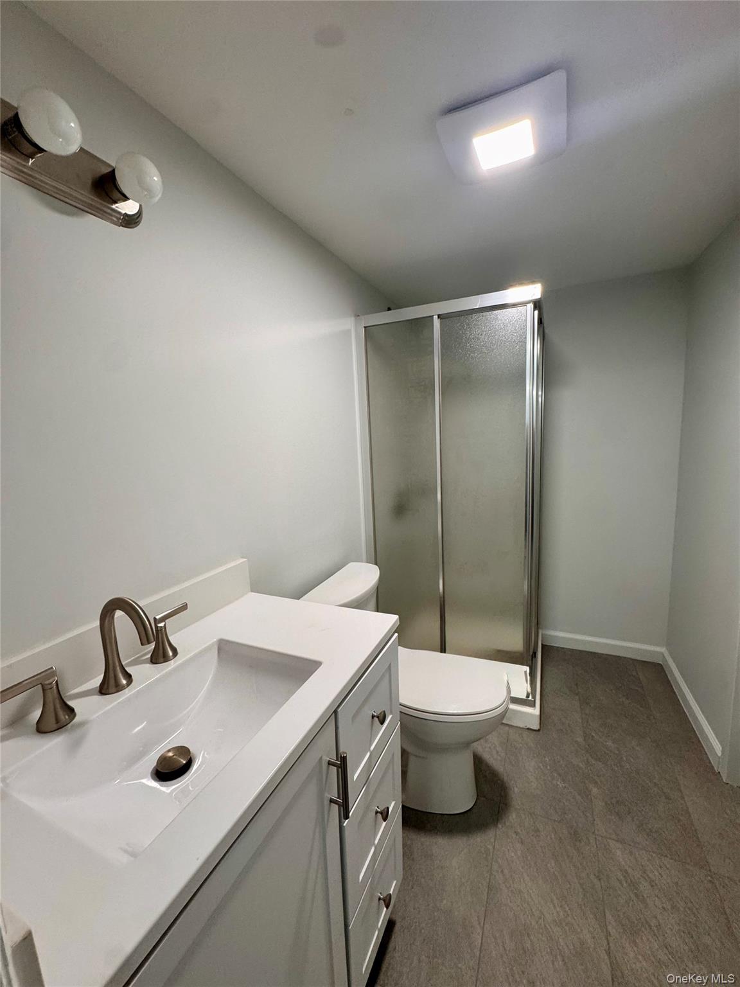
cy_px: 494
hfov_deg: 85.7
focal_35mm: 14
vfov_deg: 102.1
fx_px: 399
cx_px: 370
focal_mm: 2.22
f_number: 2.2
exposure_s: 1/120
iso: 200
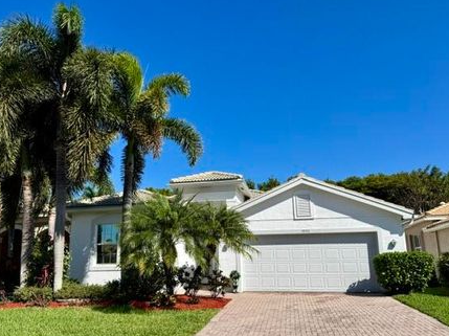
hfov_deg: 63.5
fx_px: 363
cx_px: 214
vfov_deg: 49.5
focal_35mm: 28
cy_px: 191
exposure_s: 1/6410
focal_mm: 6.76
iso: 80
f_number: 1.78
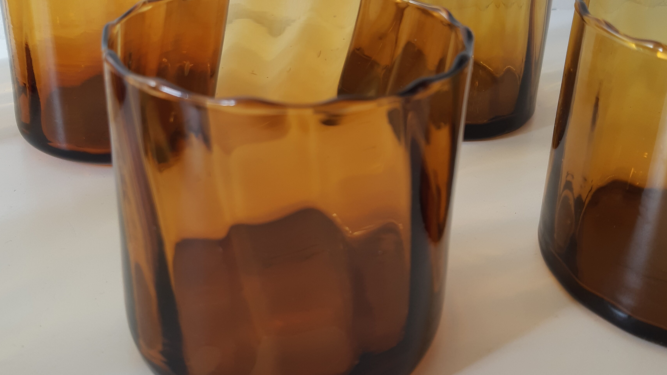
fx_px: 672
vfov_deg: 30.5
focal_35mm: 38
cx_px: 333
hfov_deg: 52.8
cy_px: 77
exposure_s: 1/50
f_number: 1.7
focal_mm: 3.93
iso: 50
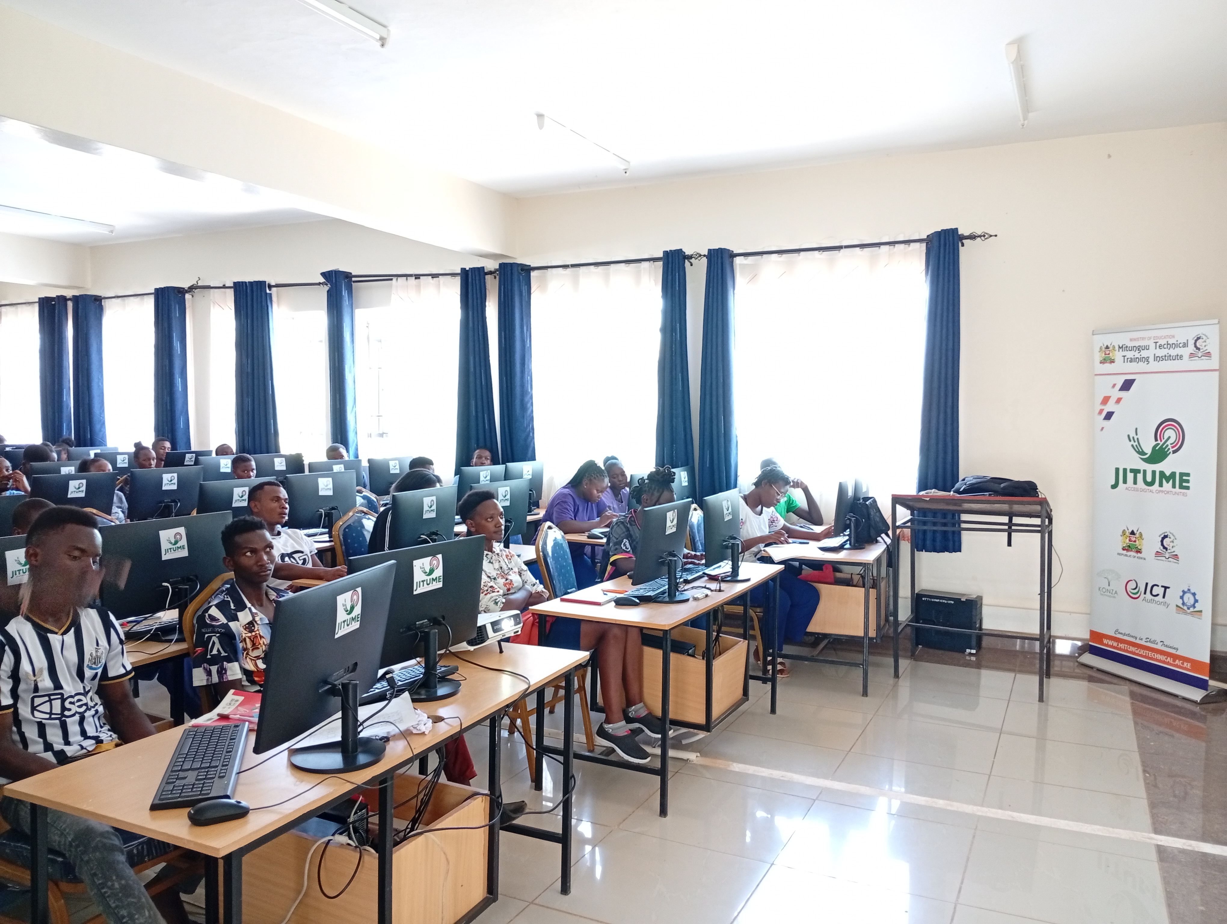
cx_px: 614
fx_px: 958
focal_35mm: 27
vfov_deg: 51.5
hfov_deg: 65.2
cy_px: 462
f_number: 1.8
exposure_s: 1/20
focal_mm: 3.98
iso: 536
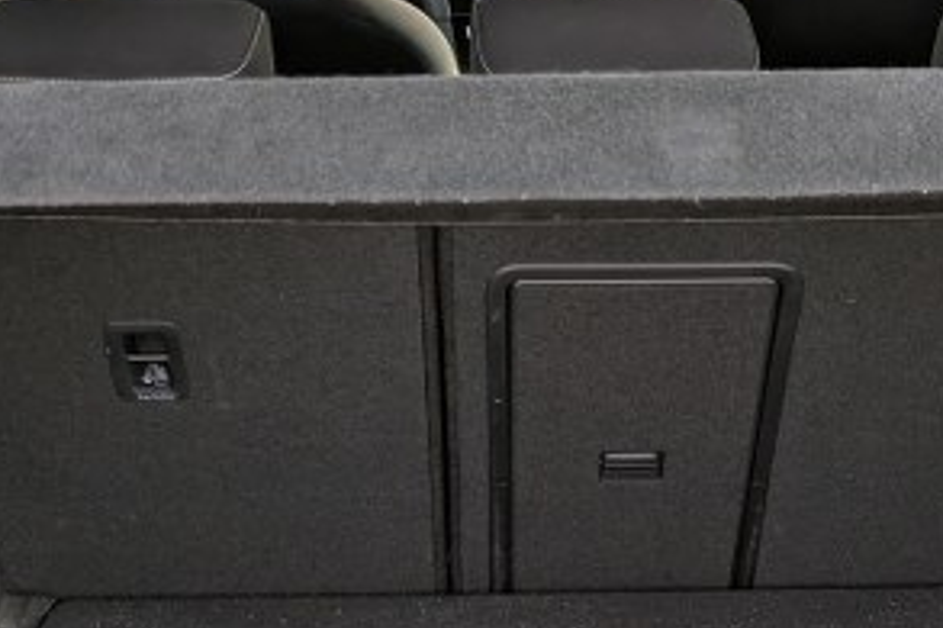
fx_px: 1859
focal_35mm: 71
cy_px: 502
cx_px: 597
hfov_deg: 28.4
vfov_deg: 19.0
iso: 49
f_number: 1.89
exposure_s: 1/151
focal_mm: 5.43
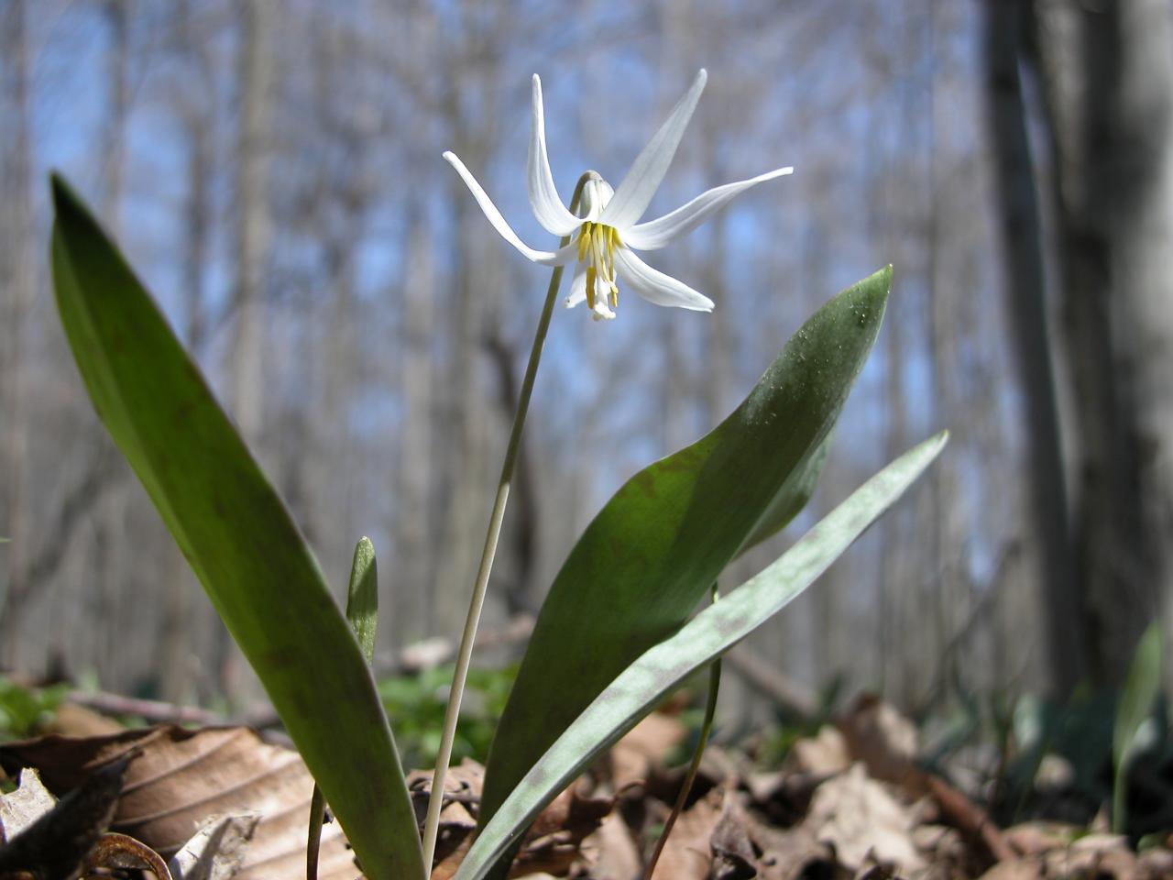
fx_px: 1830
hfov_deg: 35.5
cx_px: 586
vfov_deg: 27.0
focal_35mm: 54
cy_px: 440
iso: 100
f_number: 3.1
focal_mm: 13.7
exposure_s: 1/621
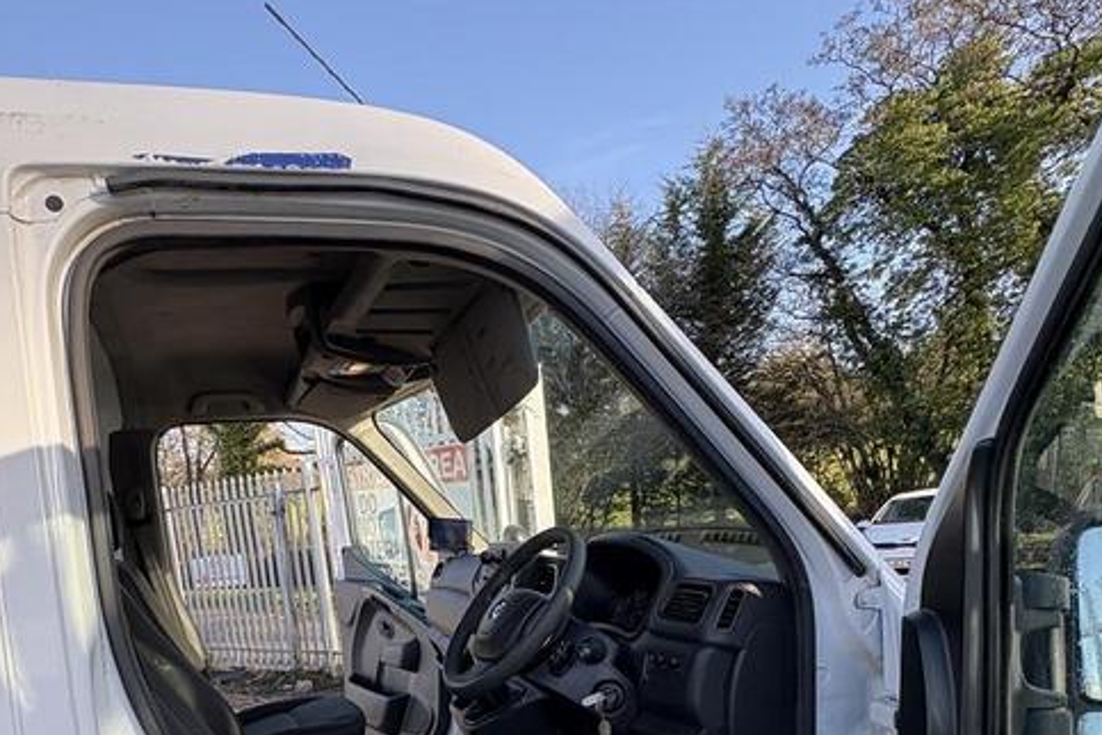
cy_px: 671
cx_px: 429
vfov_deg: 43.5
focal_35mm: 27
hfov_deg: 66.6
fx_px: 826
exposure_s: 1/182
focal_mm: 2.22
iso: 50
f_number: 2.2
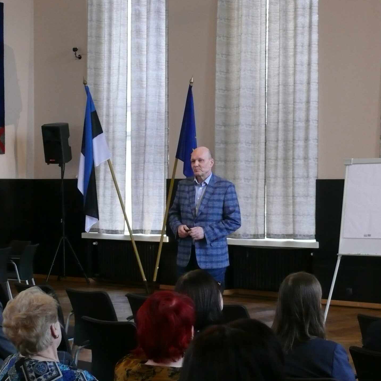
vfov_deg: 19.7
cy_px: 191
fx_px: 1096
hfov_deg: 19.7
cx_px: 187
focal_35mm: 88
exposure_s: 1/30
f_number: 3.2
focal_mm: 14.1
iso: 400
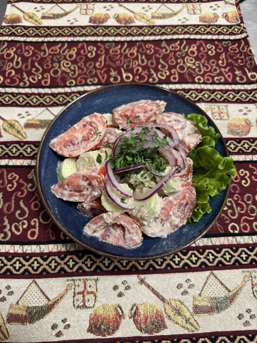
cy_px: 172
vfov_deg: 71.6
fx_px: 238
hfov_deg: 56.8
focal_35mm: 24
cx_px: 128
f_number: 1.78
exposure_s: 1/50
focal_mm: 6.76
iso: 160
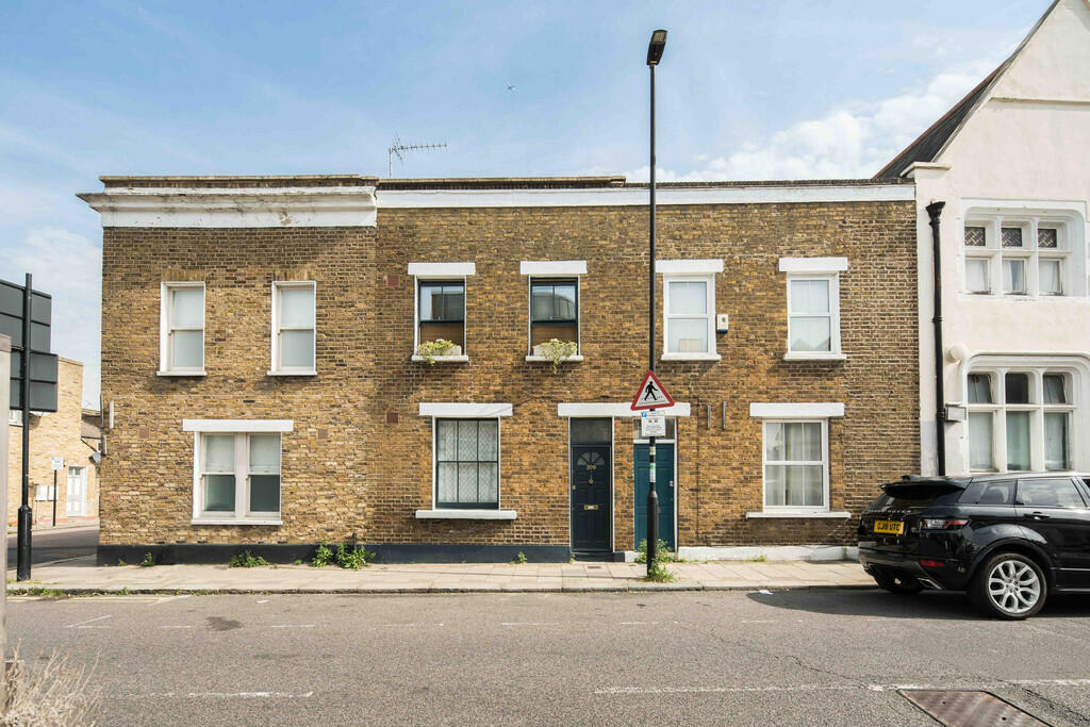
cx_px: 545
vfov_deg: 70.5
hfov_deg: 93.3
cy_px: 364
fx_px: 515
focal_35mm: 17
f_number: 8
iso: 400
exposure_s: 1/640
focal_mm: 17
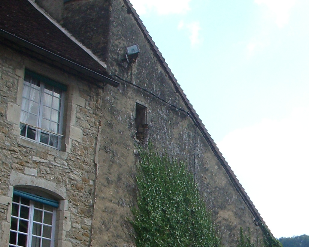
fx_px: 777
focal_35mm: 85
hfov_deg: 21.9
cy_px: 257
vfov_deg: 17.6
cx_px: 284
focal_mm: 5.8
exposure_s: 1/250
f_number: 4.3
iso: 80
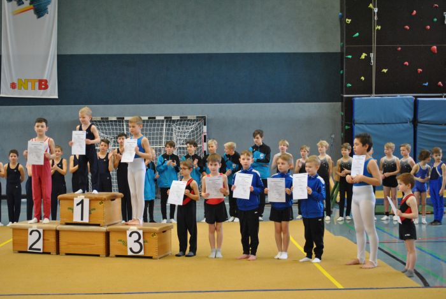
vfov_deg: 23.9
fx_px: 707
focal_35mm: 57
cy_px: 150
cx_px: 223
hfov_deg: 35.0
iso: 800
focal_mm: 38
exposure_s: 1/60
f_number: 5
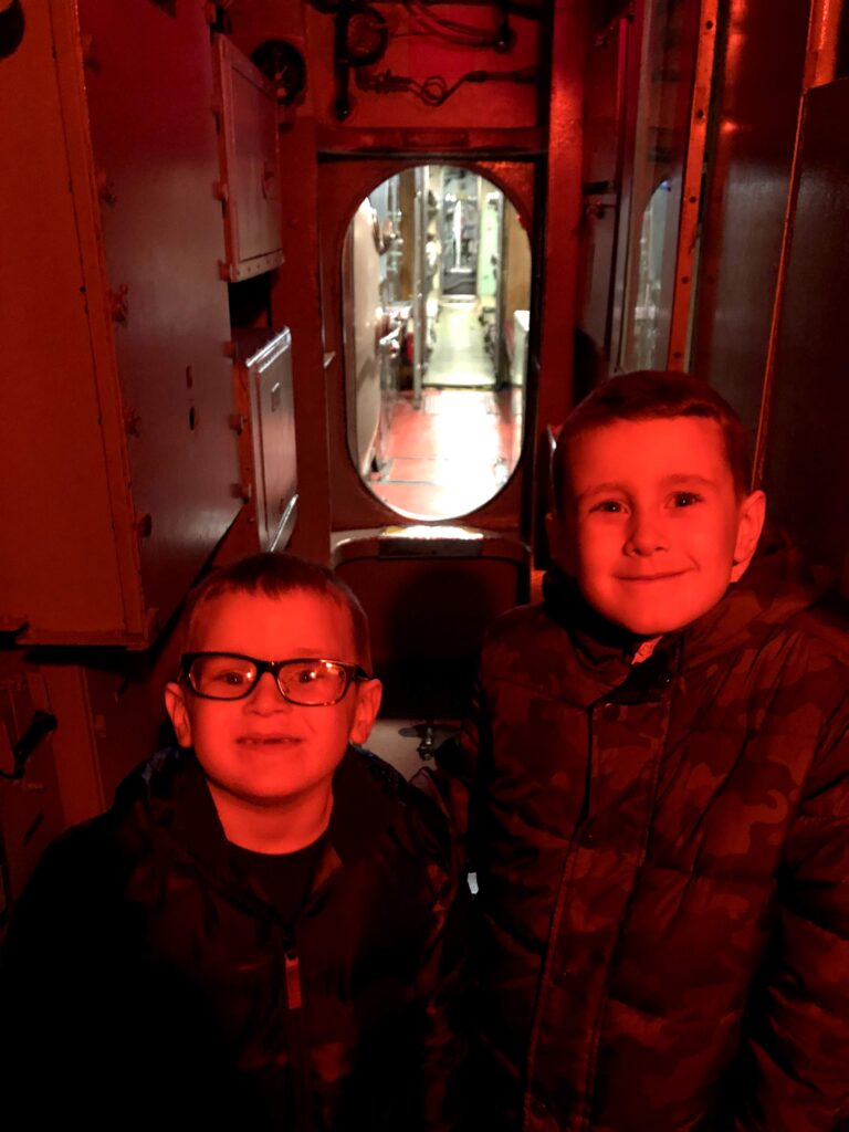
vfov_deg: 63.4
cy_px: 566
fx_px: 916
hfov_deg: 49.7
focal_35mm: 28
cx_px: 424
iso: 200
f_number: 1.8
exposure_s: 1/4
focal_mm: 3.99
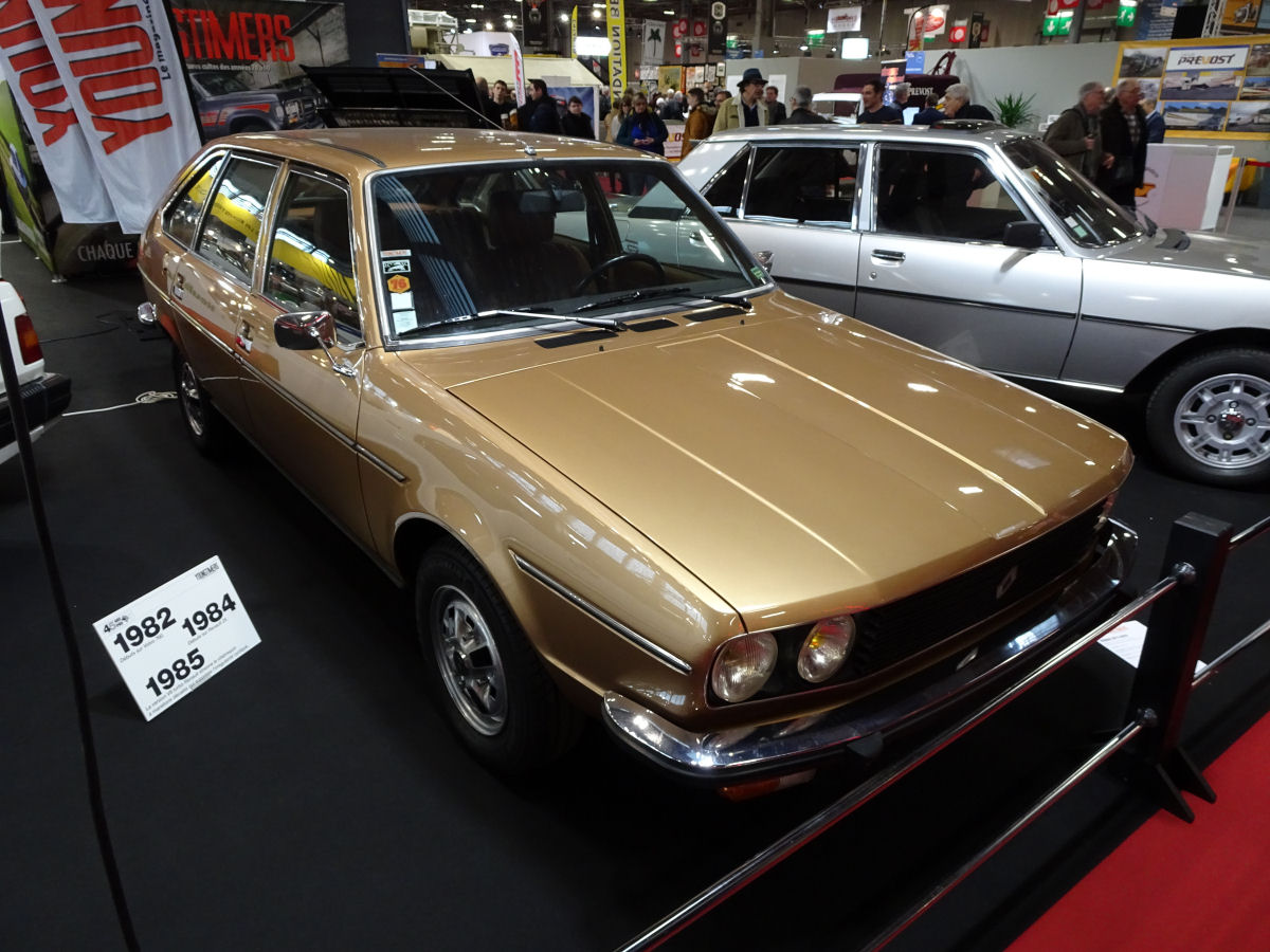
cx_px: 635
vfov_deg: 56.8
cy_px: 476
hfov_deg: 71.6
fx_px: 881
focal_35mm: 24
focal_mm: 4.1
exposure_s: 1/30
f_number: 3.5
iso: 320
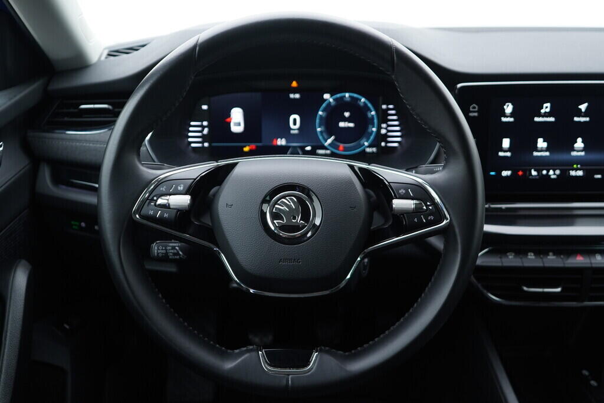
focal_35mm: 36
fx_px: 604
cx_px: 302
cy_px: 202
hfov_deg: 53.1
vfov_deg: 36.9
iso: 200
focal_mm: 24
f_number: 2.8
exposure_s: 1/40
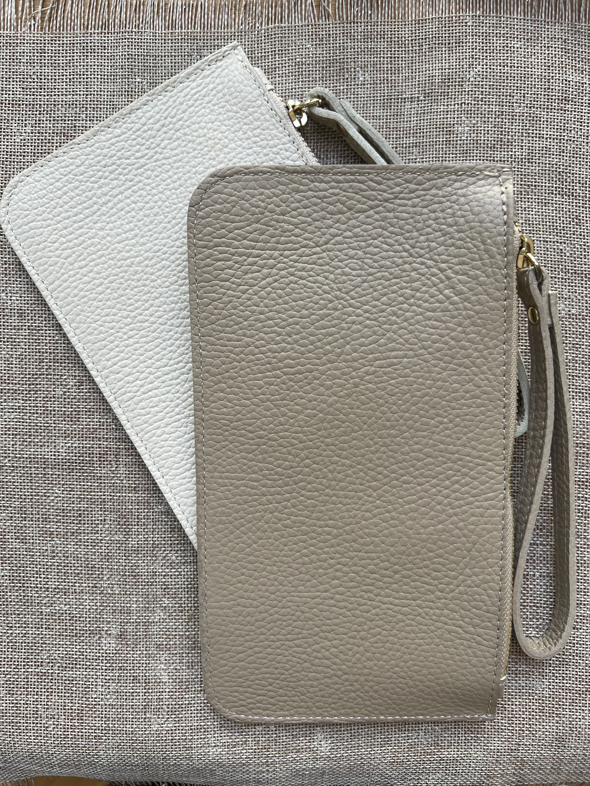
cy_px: 393
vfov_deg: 67.3
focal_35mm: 26
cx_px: 295
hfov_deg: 53.1
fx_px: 591
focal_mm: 5.7
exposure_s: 1/121
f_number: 1.5
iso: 40
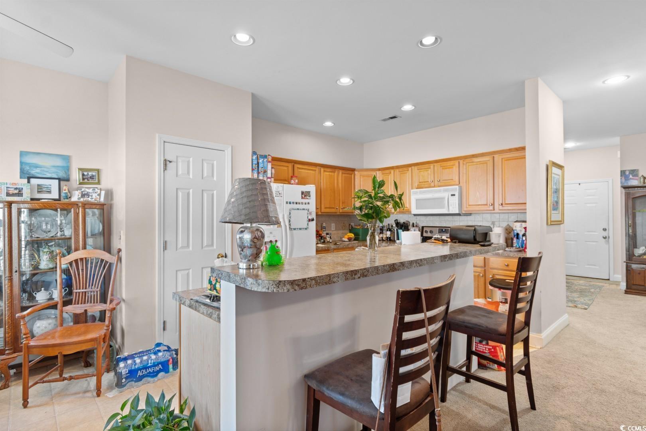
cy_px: 216
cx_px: 323
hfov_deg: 93.3
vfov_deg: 70.4
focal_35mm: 17
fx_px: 305
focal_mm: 11.5
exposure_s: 1/2
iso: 100
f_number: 4.8
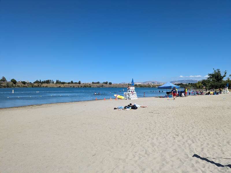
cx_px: 116
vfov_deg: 54.9
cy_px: 86
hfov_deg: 69.4
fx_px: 167
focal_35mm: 25
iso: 51
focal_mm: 5.43
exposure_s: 1/3378
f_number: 1.89
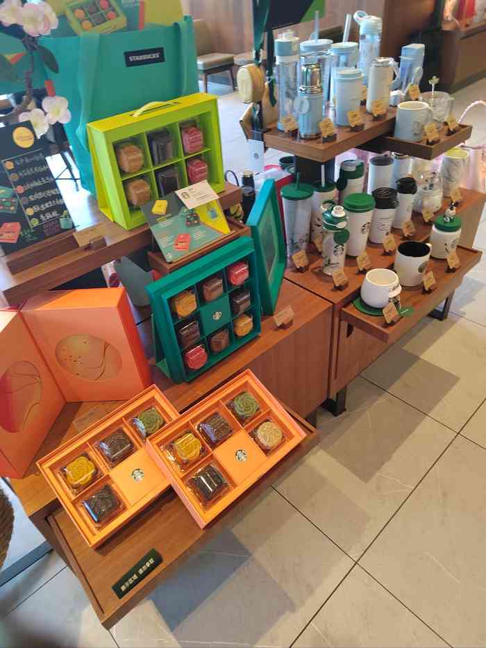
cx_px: 243
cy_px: 324
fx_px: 430
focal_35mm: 23
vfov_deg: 73.9
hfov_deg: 58.9
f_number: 1.9
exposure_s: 1/100
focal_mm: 5.52
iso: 1963
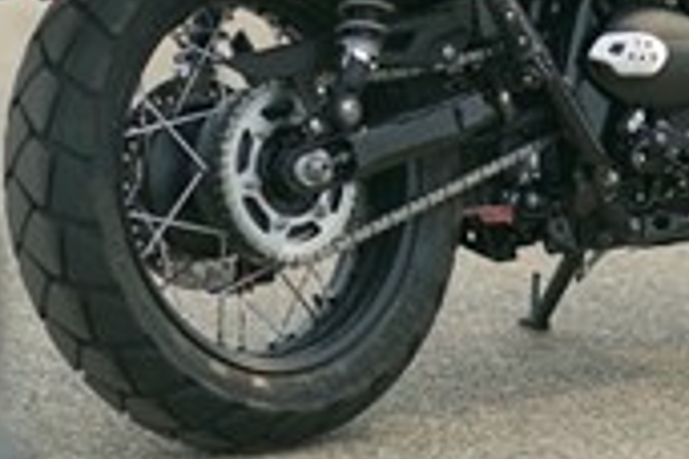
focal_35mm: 269
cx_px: 326
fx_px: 5148
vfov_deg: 5.1
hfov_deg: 7.7
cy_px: -101
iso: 50
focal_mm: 85
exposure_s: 1/400
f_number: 1.4
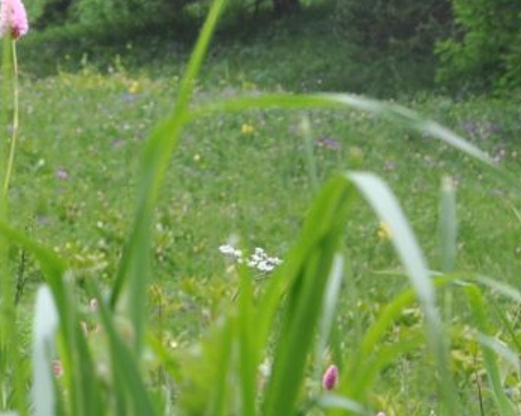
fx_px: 3898
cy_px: -91
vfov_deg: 6.1
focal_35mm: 253
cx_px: -416
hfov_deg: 7.4
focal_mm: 48
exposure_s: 1/160
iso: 320
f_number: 8
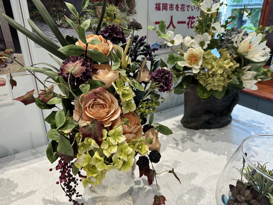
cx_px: 136
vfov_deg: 56.8
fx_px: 189
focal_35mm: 24
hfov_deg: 71.6
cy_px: 102
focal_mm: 6.76
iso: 200
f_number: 1.78
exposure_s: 1/98
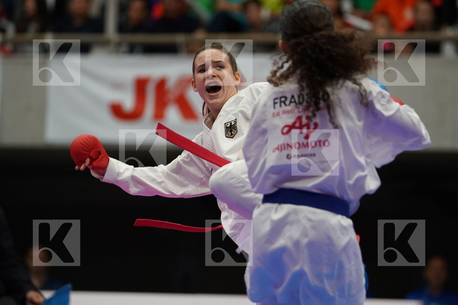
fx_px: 3447
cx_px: 229
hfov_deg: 7.6
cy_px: 152
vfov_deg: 5.1
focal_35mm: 271
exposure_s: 1/1000
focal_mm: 181
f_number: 2.8
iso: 2500
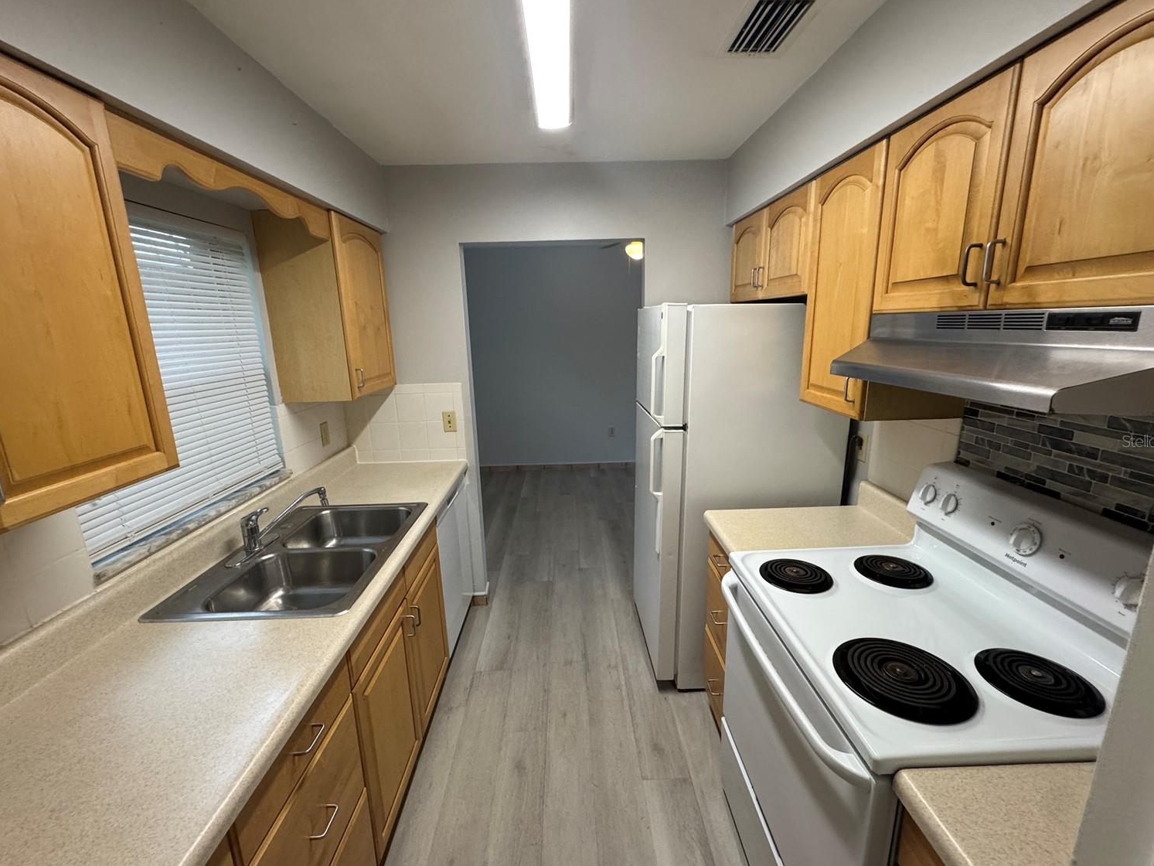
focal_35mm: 15
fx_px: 500
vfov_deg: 81.7
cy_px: 441
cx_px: 577
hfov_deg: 98.2
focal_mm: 2.22
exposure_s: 1/120
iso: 250
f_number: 2.2
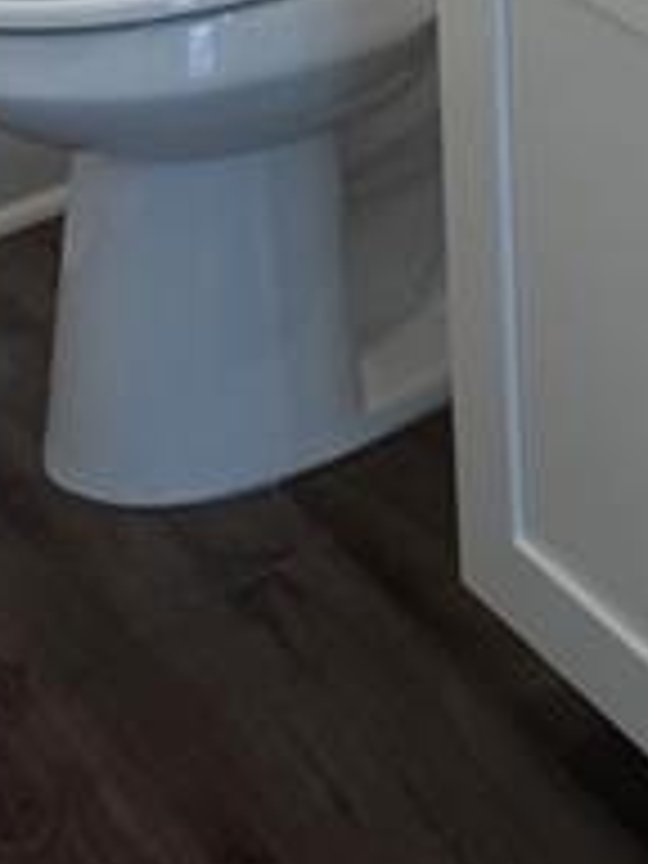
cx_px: 801
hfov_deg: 14.8
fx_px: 2396
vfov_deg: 17.3
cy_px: -612
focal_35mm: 96
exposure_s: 1/120
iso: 80
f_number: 1.78
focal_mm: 6.76
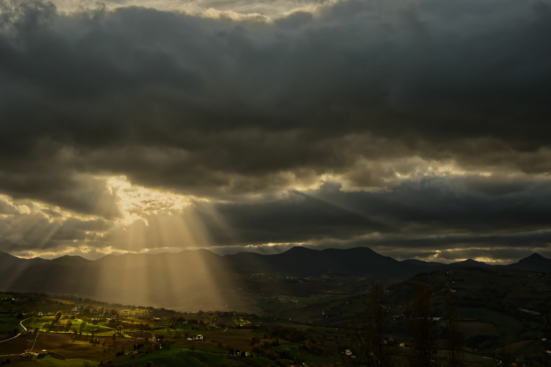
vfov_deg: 31.2
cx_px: 275
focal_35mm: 43
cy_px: 180
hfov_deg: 45.4
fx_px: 658
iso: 800
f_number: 8
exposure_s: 1/1400
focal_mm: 28.8
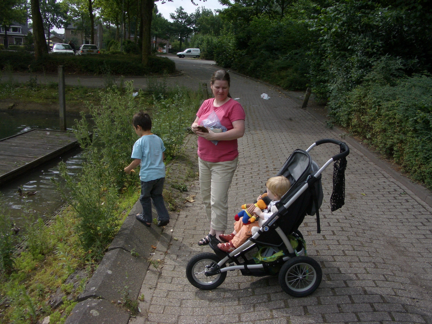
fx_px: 437
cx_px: 216
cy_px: 162
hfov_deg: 52.6
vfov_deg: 40.7
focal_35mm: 35
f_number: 4.3
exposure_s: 1/500
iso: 50
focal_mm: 5.8
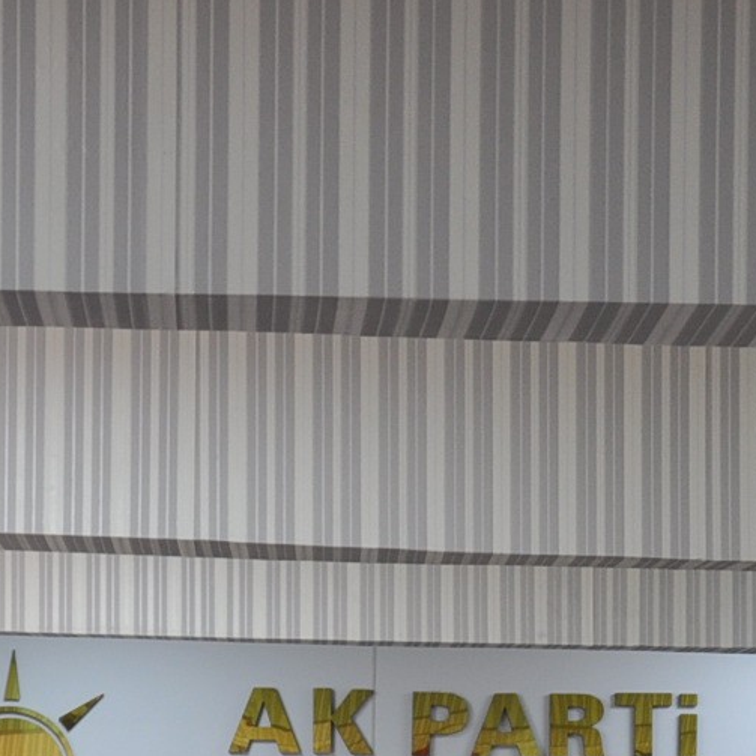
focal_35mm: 141
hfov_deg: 12.4
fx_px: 3484
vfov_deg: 11.9
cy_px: 1064
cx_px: 452
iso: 360
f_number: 5.6
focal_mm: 26
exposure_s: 1/30
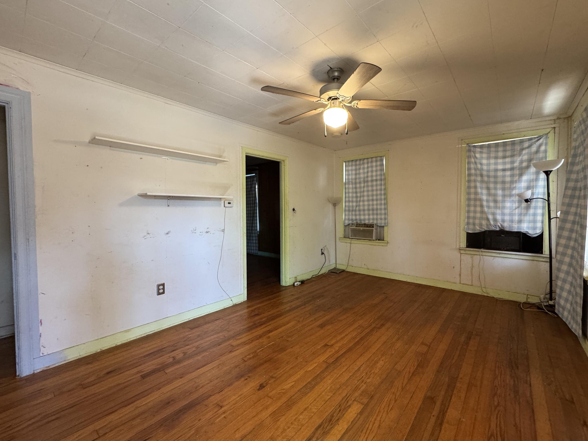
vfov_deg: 81.7
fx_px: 255
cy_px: 217
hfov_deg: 98.0
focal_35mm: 15
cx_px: 314
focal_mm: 2.22
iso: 400
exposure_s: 1/60
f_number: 2.2
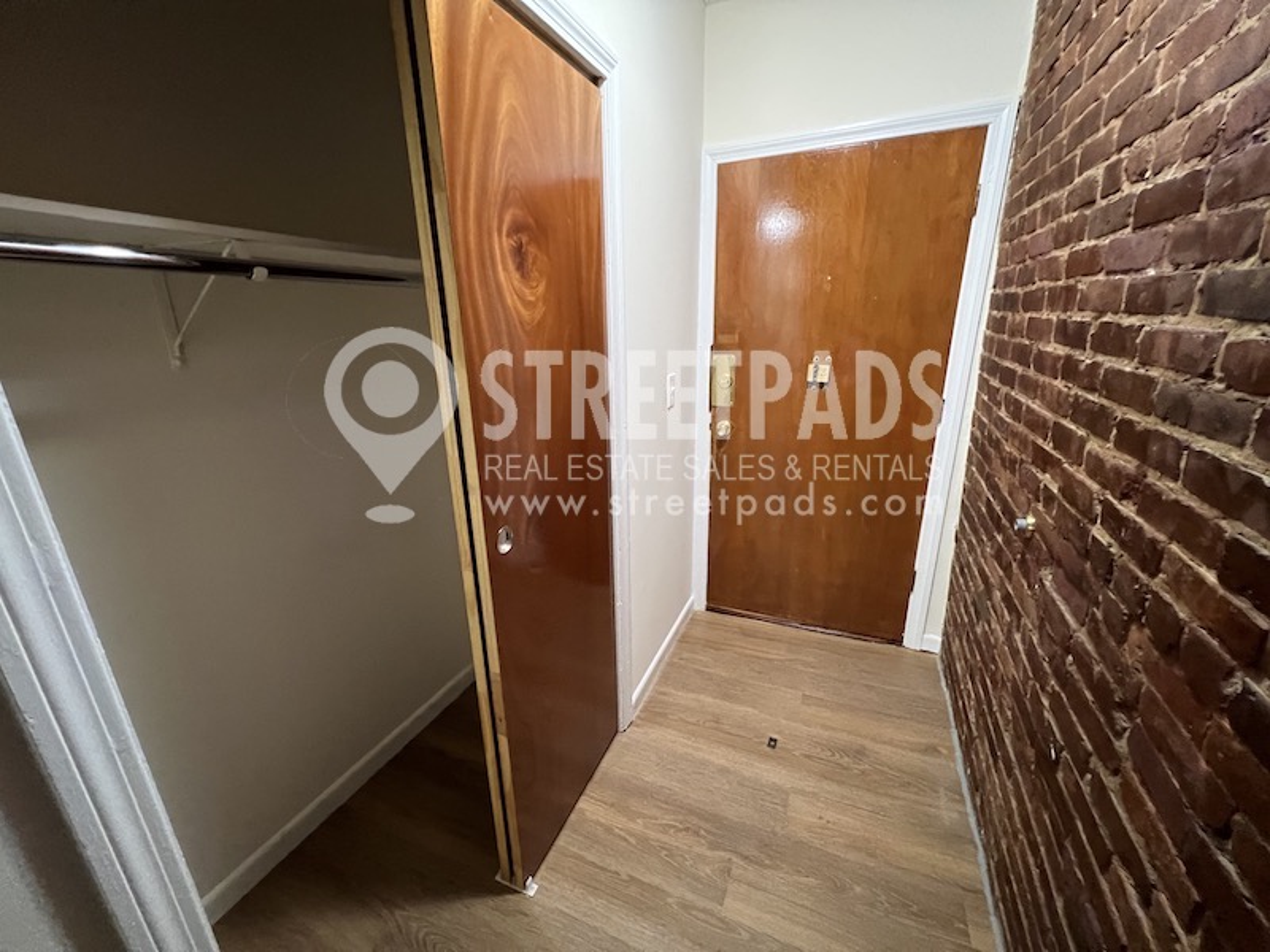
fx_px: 477
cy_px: 476
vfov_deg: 89.9
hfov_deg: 106.2
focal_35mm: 13
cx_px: 635
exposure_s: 1/40
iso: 800
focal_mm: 1.57
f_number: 1.8
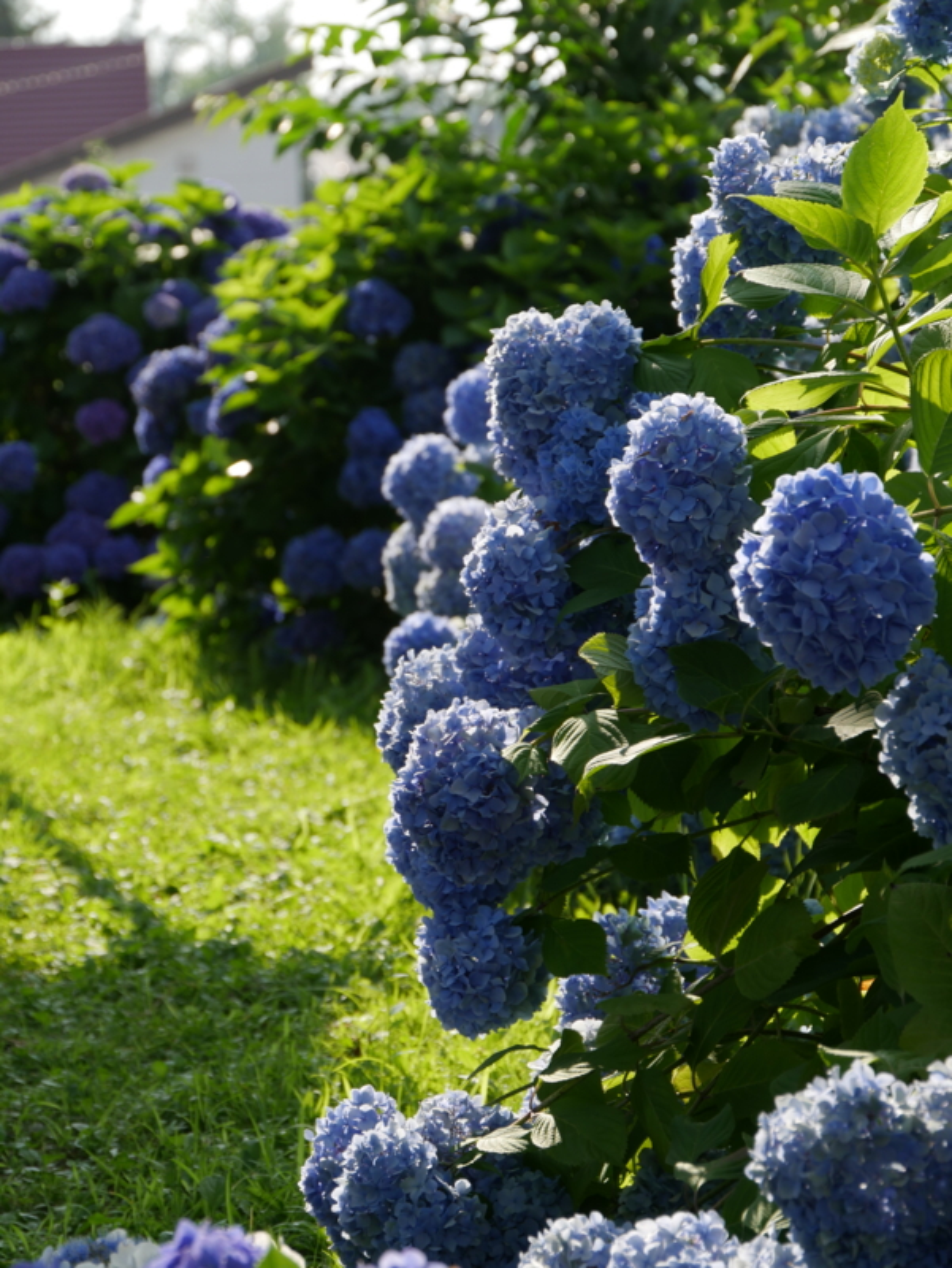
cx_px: 476
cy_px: 634
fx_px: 5348
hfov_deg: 10.2
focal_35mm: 146
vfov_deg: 13.5
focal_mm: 73
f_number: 5.6
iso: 200
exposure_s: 1/320
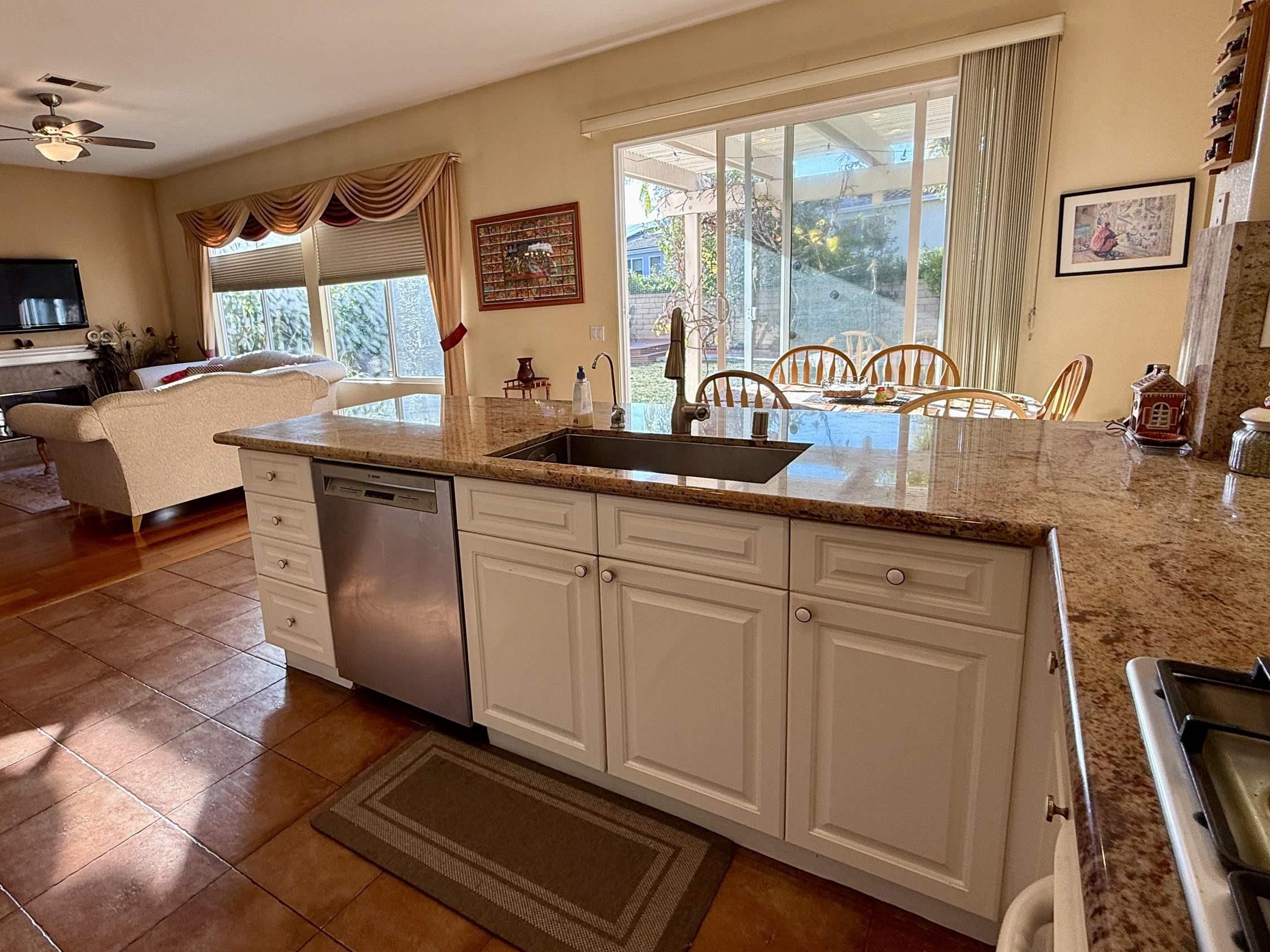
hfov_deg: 84.1
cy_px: 449
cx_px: 545
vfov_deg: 68.6
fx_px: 697
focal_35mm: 19
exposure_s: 1/126
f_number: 2.2
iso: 50
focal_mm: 2.22
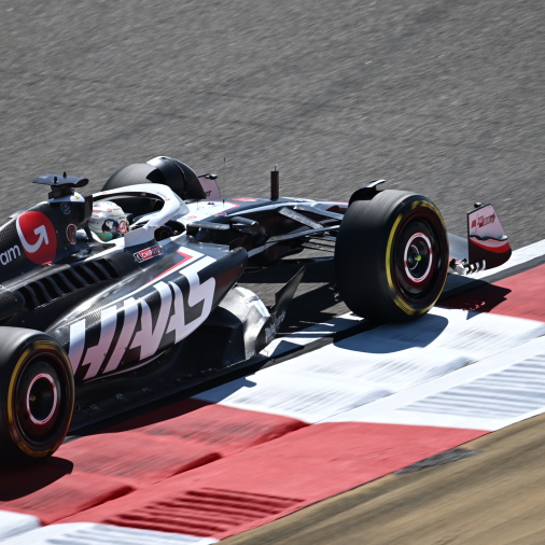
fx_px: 12255
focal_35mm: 688
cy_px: 264
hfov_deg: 2.5
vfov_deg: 2.5
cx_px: 131
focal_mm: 400
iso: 40
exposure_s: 1/500
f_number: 5
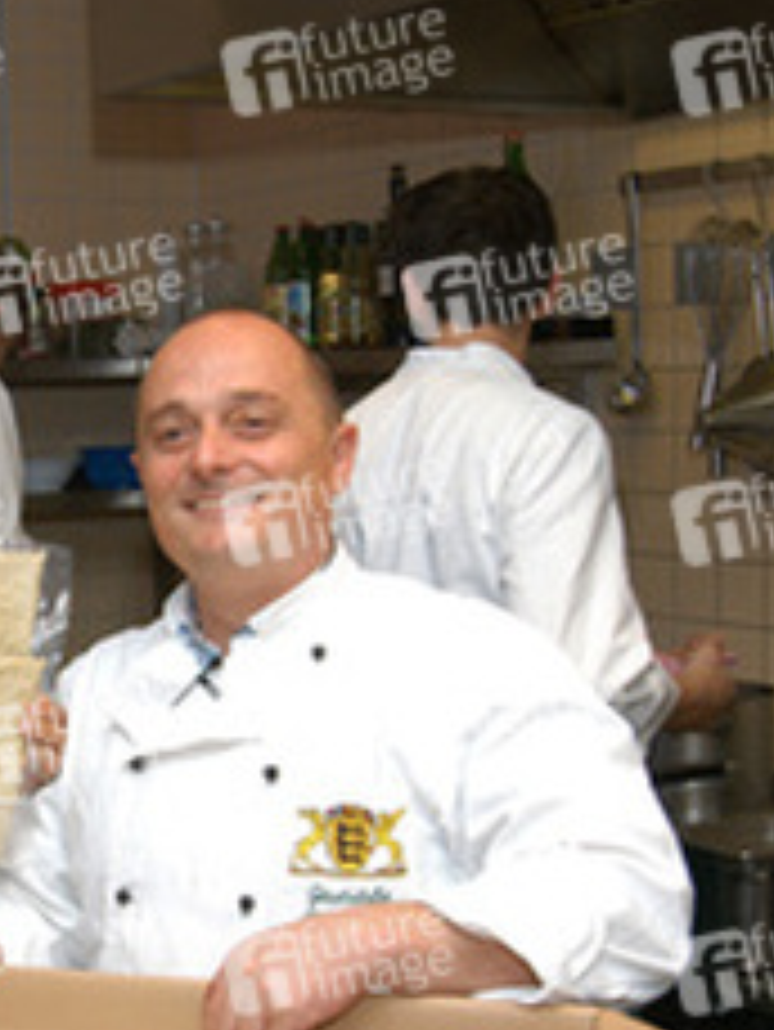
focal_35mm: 68
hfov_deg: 20.7
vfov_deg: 28.5
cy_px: 625
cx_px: -52
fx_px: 2025
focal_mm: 24
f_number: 5.6
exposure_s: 1/60
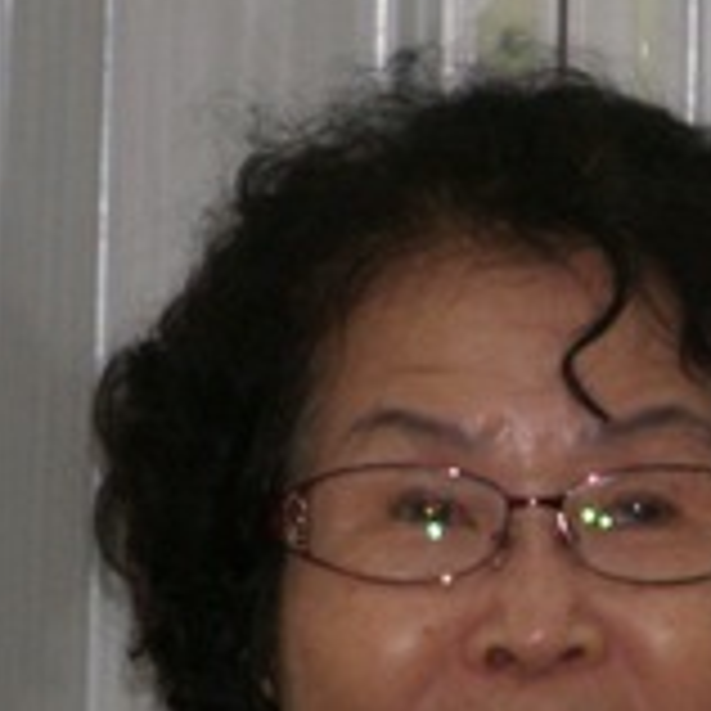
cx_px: 423
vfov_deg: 1.9
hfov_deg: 1.9
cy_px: 972
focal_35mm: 929
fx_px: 21588
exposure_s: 1/200
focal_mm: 66.7
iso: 100
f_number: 4.6
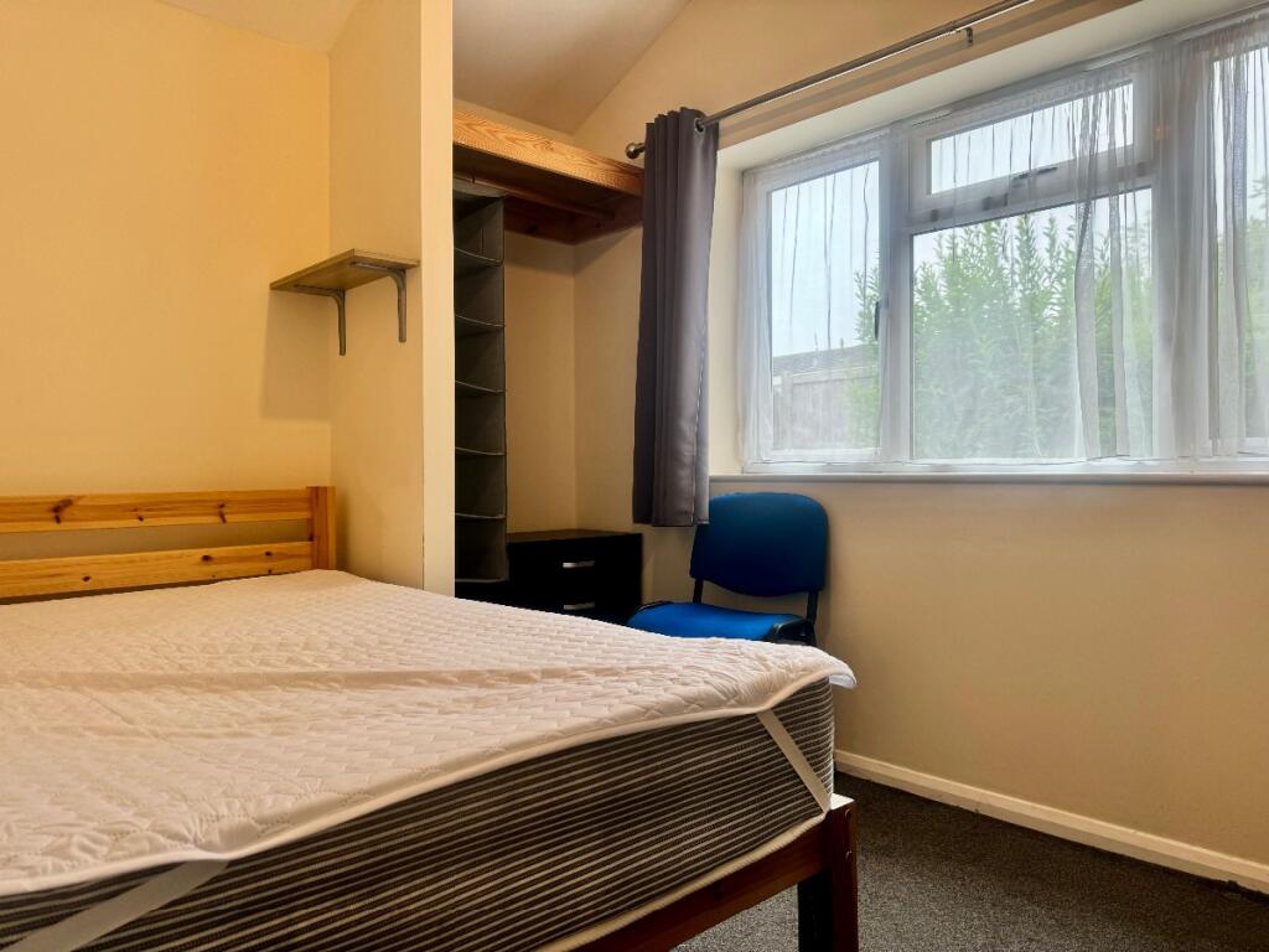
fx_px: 880
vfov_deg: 56.8
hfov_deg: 71.6
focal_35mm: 24
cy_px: 476
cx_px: 634
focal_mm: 6.76
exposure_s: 1/100
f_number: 1.78
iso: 64
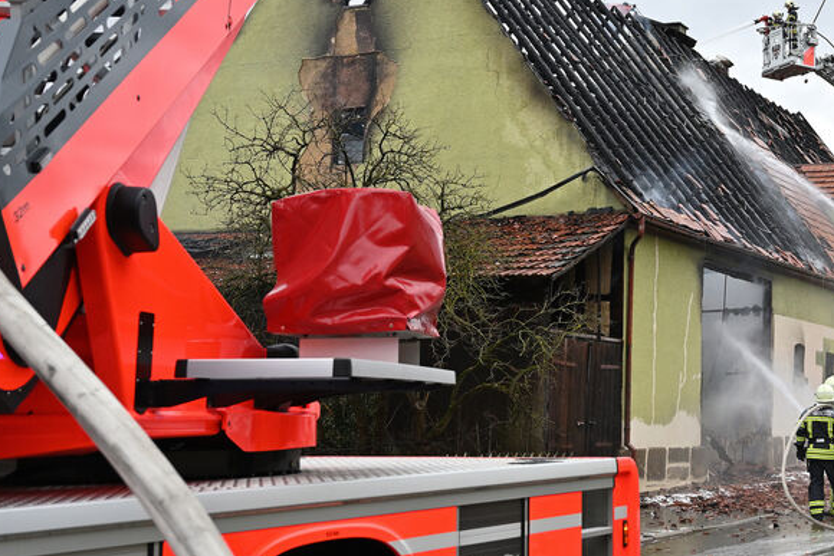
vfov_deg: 22.2
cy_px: 210
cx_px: 797
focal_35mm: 61
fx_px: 1414
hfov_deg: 30.9
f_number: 3.5
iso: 800
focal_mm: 29.5
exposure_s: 1/2500
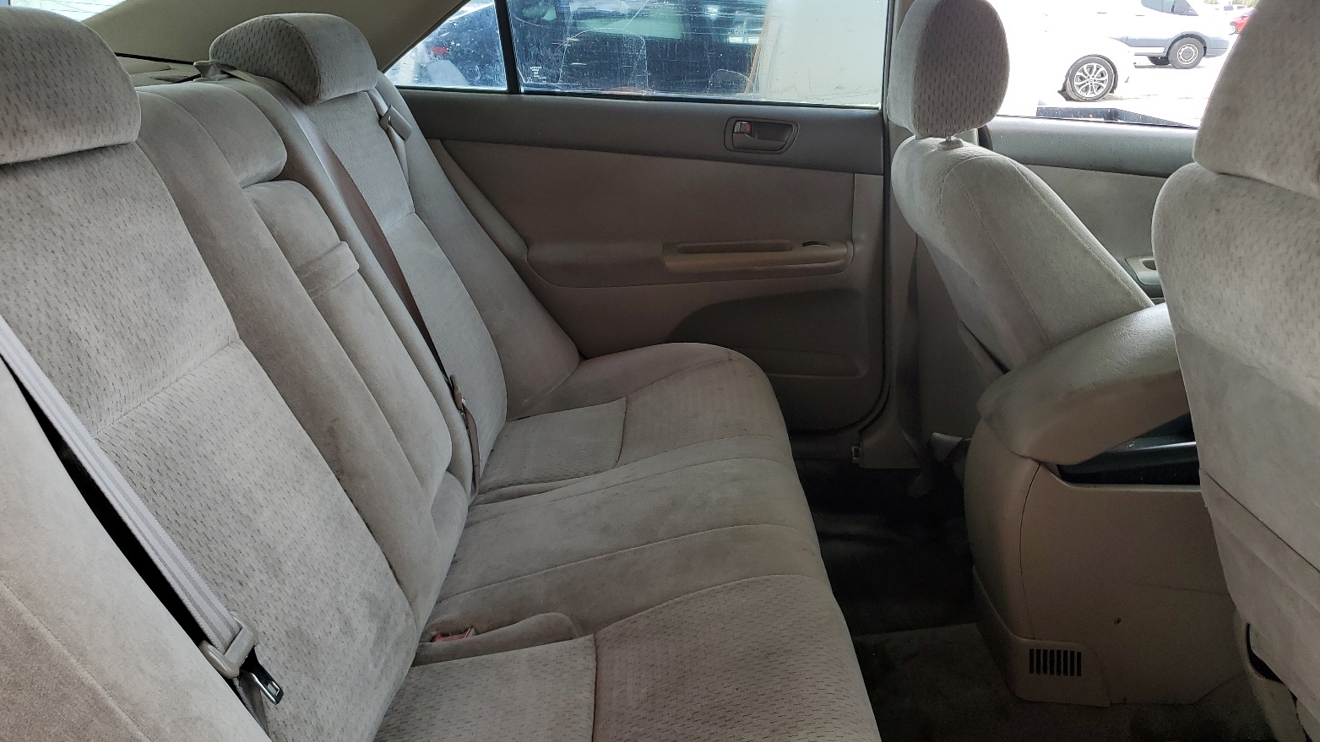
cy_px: 337
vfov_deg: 40.1
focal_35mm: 29
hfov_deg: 66.1
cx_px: 654
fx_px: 1015
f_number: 1.5
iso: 50
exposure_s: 1/213
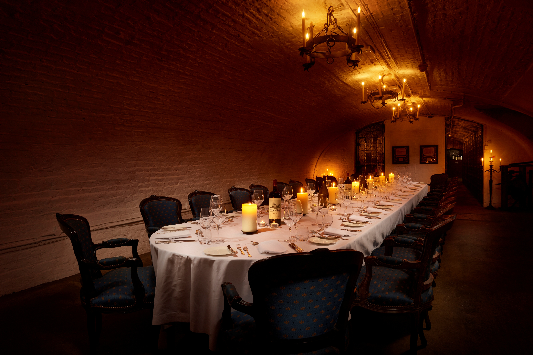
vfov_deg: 53.2
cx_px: 266
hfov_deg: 73.7
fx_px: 355
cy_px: 178
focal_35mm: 24
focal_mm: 24
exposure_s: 1/5
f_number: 11
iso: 400
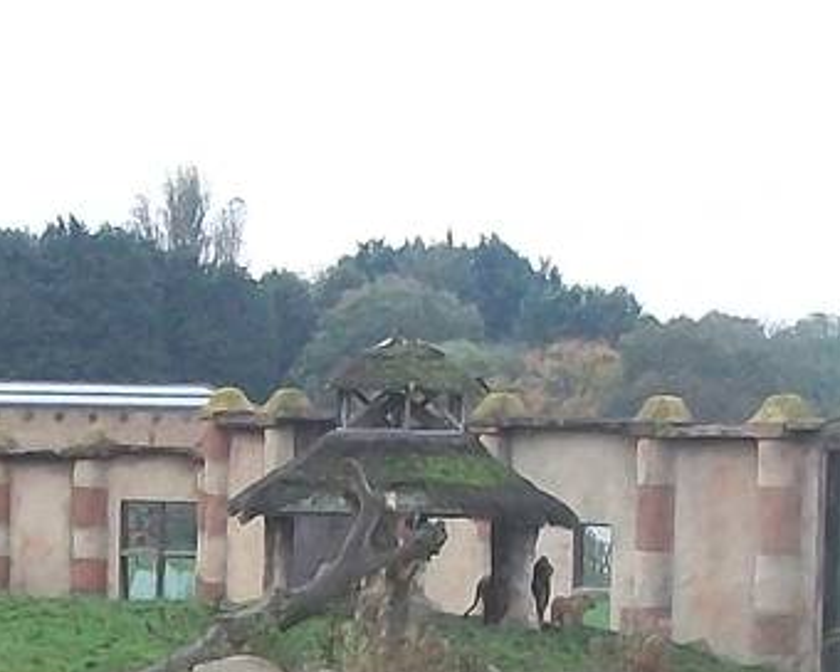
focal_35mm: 147
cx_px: 227
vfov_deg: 10.4
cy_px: 754
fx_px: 3655
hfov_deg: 13.1
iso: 214
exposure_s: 1/500
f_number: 2.9
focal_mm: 5.7
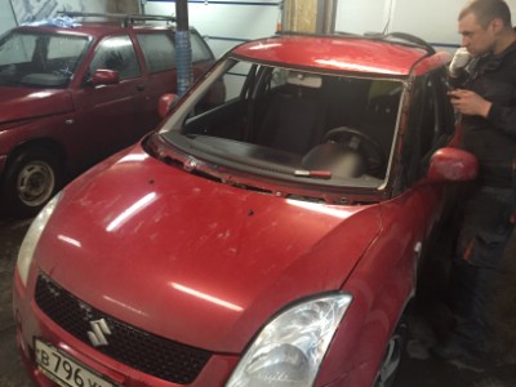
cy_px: 194
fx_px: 432
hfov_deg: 61.7
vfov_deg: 48.2
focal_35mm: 29
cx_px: 258
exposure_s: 1/33
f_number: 2.2
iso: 250
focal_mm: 4.15
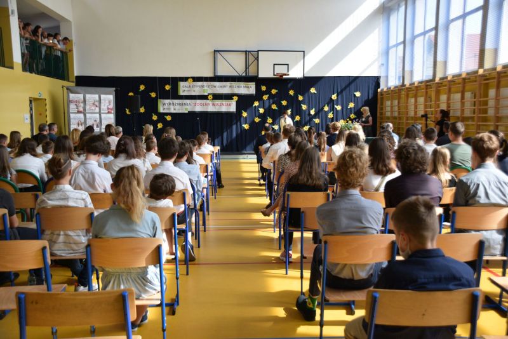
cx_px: 254
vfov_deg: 30.9
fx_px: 614
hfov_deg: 44.9
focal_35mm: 44
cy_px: 170
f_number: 7.1
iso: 400
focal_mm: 29
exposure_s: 1/200
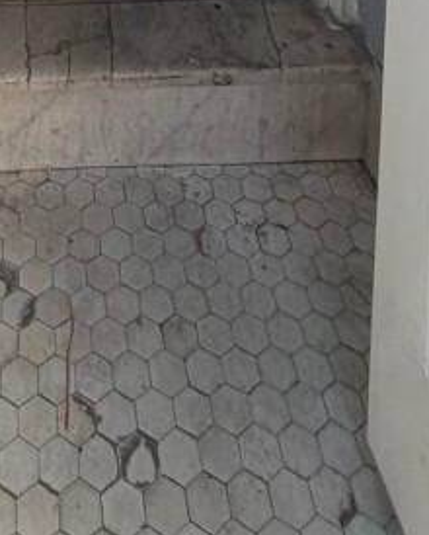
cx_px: 58
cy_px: -463
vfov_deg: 21.2
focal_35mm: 51
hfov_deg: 28.8
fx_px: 808
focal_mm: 2.22
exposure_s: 1/220
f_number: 2.2
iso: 40
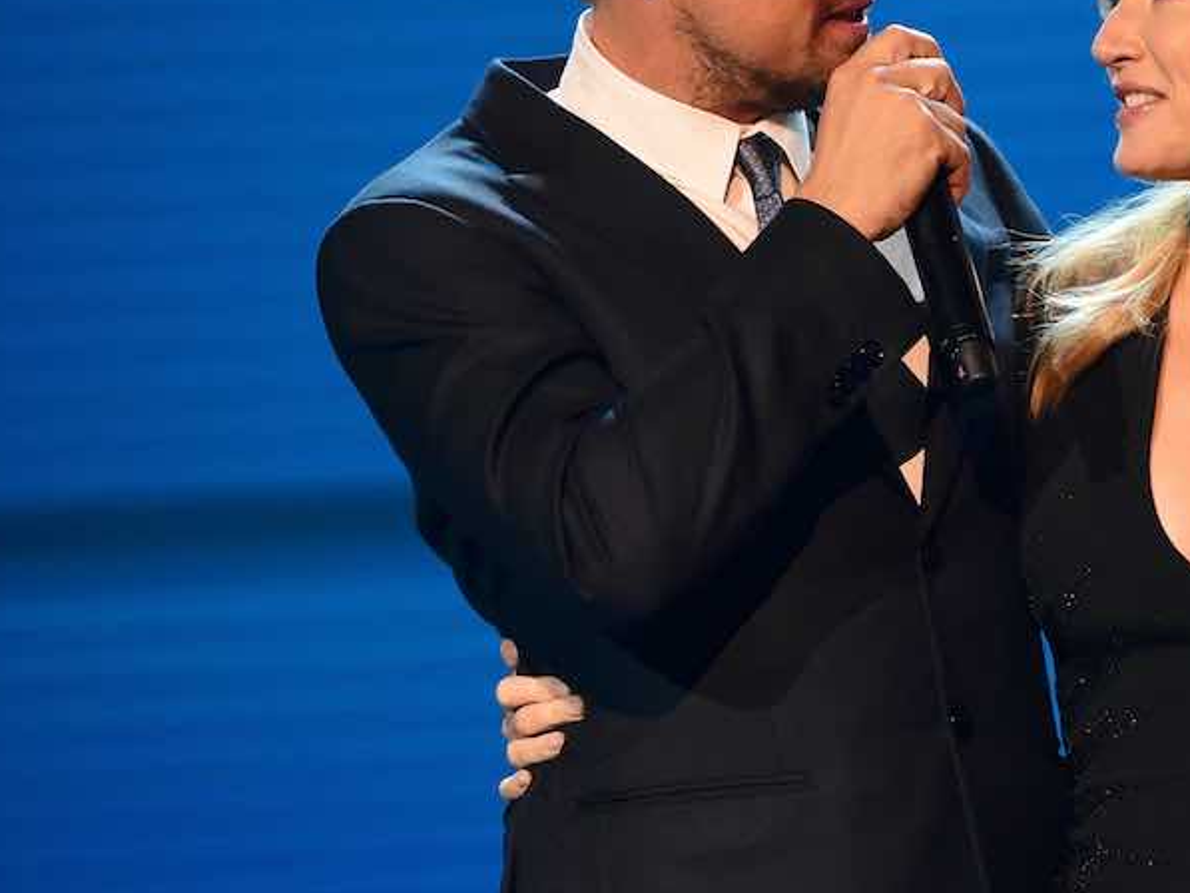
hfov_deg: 5.9
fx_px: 11622
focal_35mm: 338
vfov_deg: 4.4
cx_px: 1074
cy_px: 419
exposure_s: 1/1250
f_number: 2.8
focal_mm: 175
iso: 3200
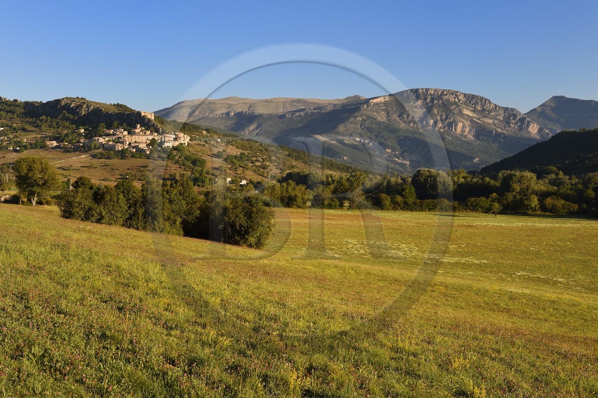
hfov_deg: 41.1
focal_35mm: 48
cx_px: 299
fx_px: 797
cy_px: 199
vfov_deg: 28.0
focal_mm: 48
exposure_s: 1/200
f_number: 10
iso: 200
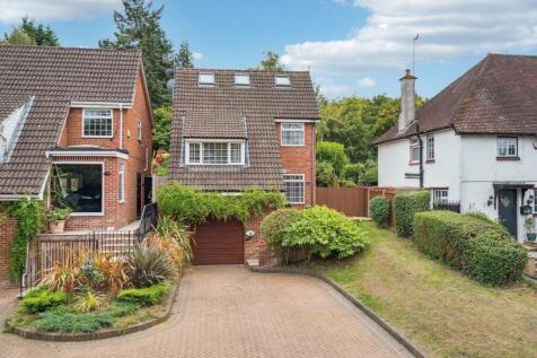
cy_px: 179
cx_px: 268
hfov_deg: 61.9
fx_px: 447
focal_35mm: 30
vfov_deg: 43.6
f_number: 5.6
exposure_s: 1/500
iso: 640
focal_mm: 30
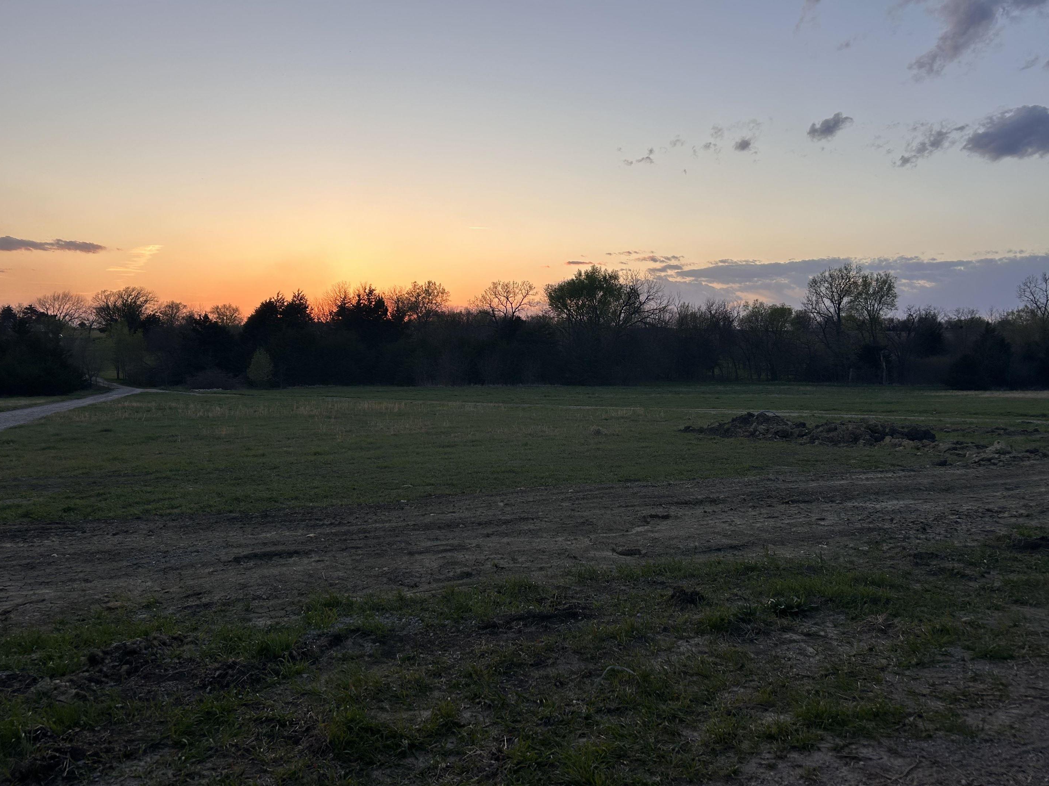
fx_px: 848
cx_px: 521
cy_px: 369
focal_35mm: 28
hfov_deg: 63.4
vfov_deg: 49.7
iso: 50
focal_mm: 5.7
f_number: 1.5
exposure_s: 1/497
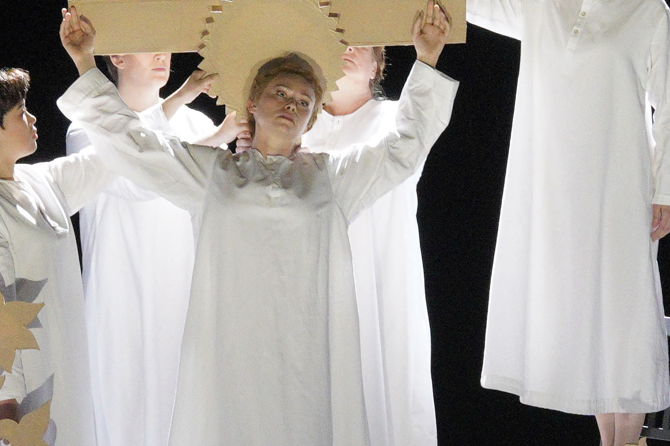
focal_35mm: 559
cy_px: 38
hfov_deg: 3.7
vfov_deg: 2.5
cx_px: 410
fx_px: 10402
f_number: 6.3
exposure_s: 1/125
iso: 5000
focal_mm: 129
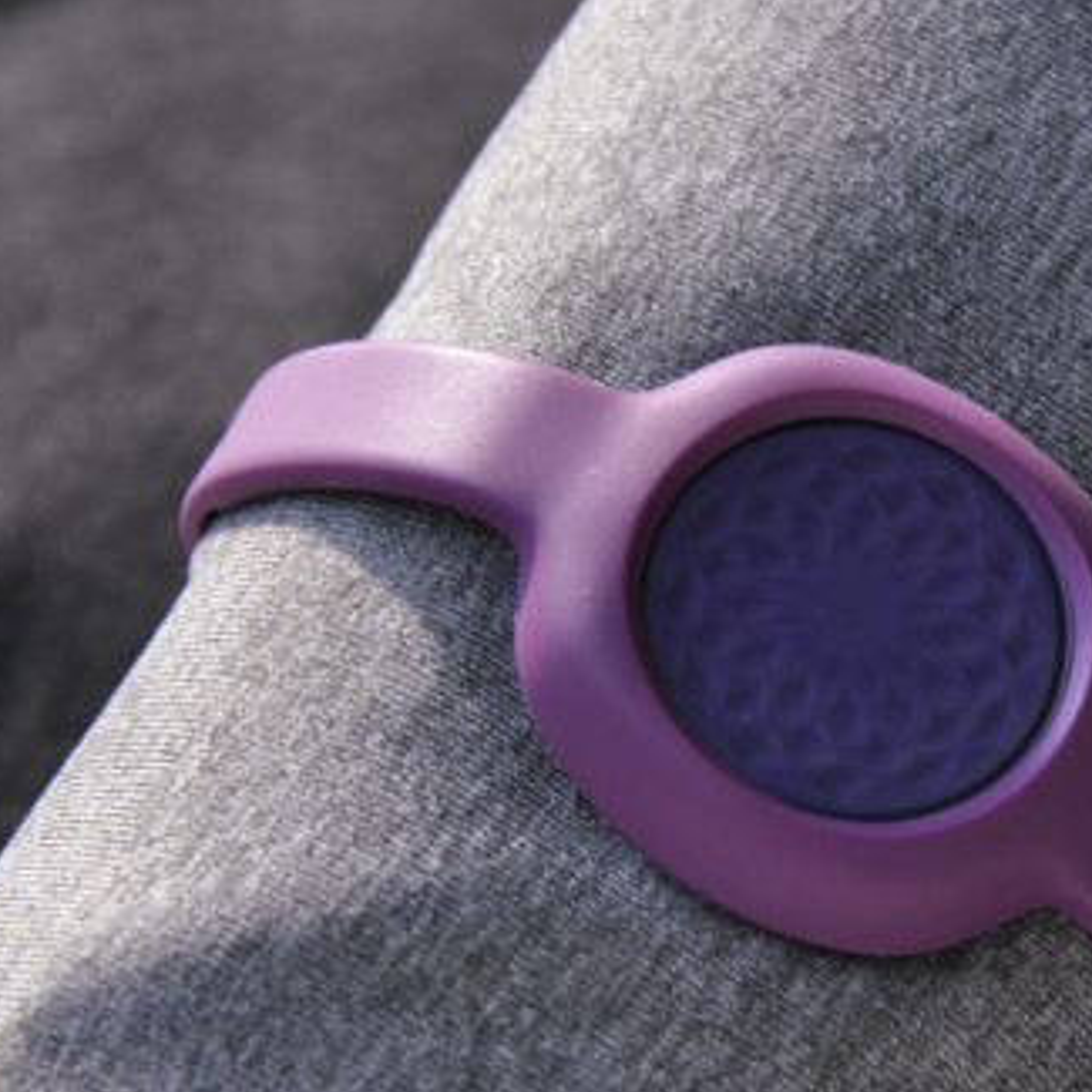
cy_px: 669
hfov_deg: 7.5
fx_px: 8316
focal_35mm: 233
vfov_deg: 7.5
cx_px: 921
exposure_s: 1/125
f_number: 8
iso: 200
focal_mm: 70
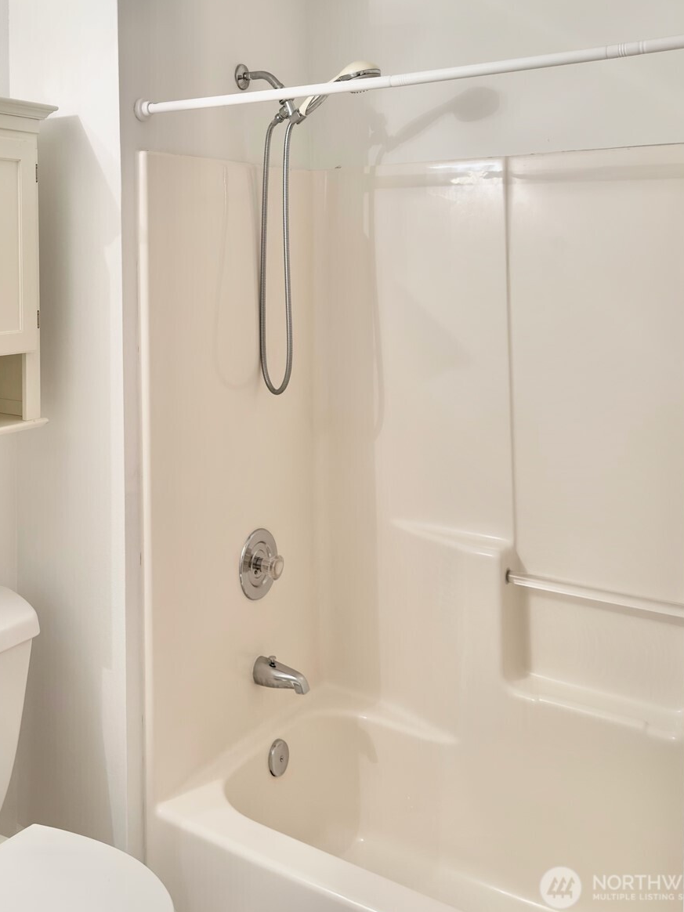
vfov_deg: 55.4
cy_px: 449
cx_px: 116
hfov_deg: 40.8
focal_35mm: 33
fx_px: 869
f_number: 1.78
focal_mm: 6.76
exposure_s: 1/60
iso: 64
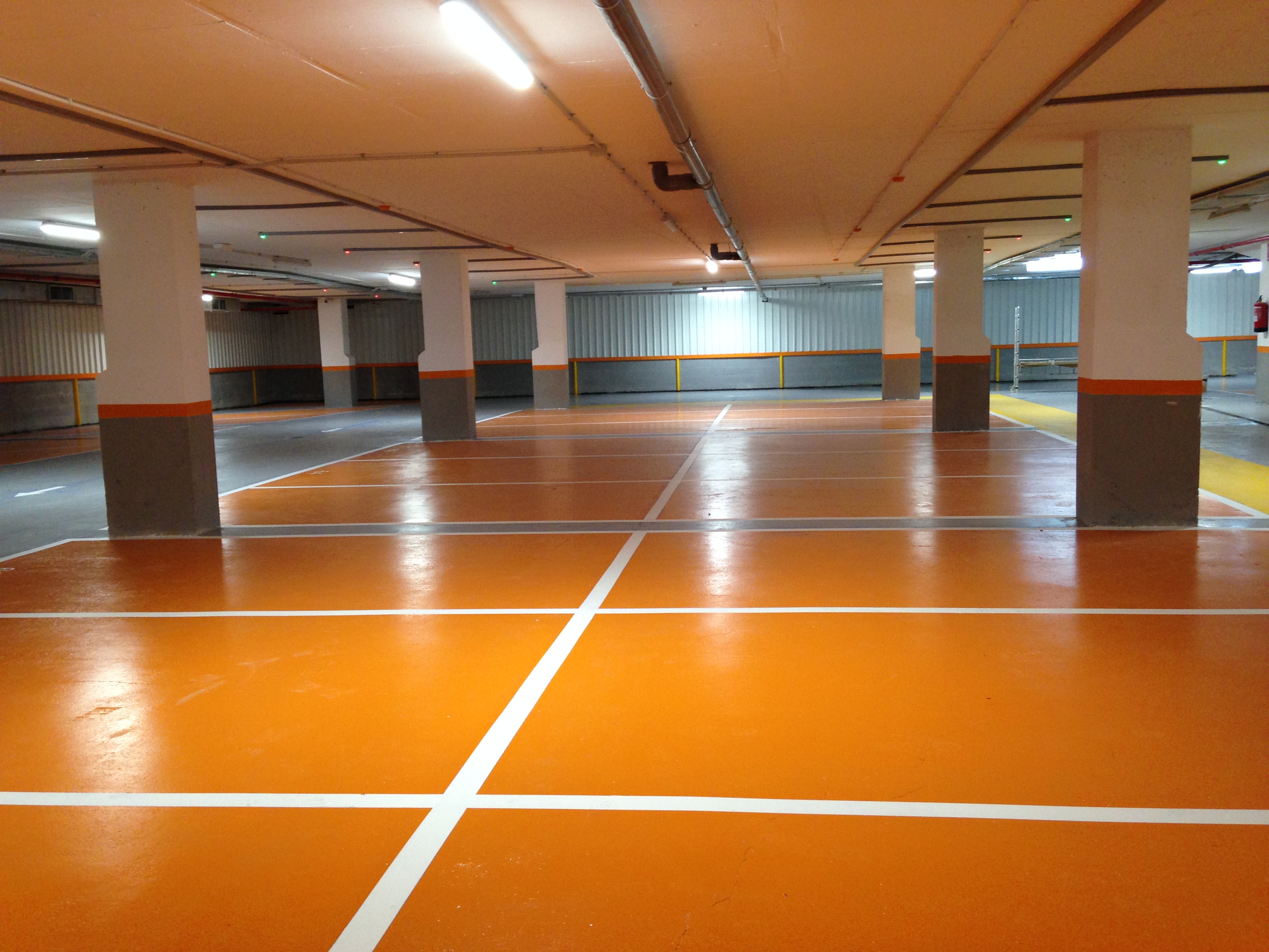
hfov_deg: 55.4
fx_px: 1210
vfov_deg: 42.9
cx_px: 634
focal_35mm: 33
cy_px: 476
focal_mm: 4.12
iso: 160
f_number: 2.4
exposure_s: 1/20
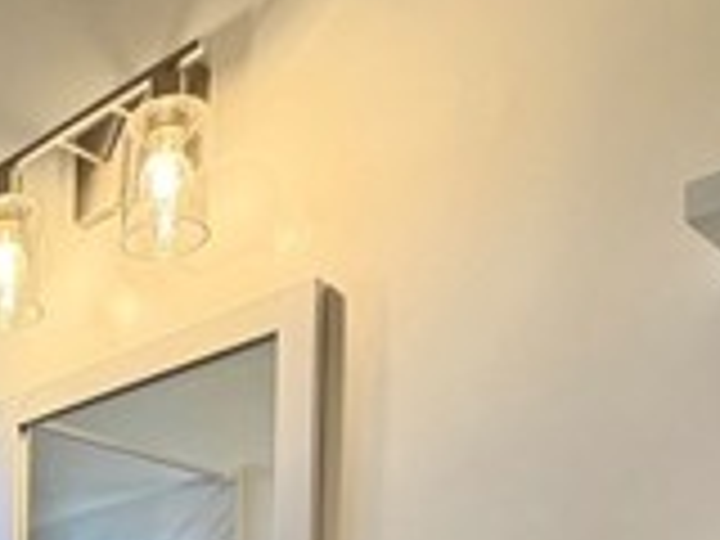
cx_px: -194
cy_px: 828
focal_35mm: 56
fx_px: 1165
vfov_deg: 21.5
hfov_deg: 28.7
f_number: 2.2
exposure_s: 1/120
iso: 160
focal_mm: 2.22
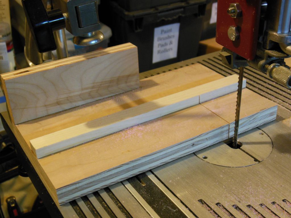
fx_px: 420
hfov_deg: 38.2
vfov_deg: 29.1
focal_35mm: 50
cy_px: 109
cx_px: 146
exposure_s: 1/13
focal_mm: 8.9
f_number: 4
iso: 400
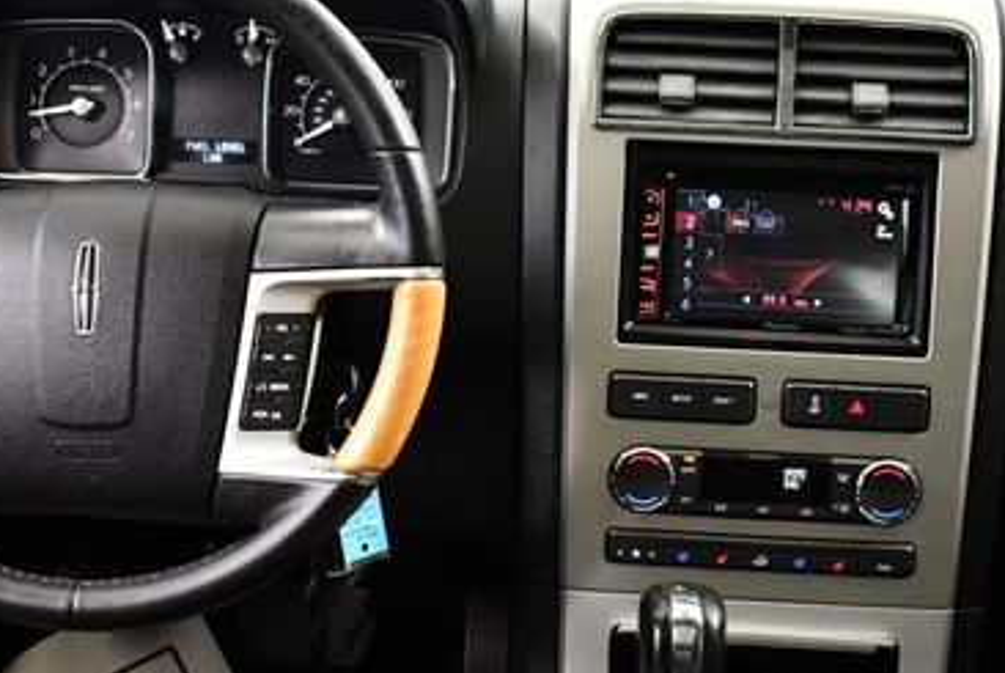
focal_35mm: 63
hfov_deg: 31.8
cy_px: 404
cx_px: 464
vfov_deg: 21.6
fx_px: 1761
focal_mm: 18
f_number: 3.5
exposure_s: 1/80
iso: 3200
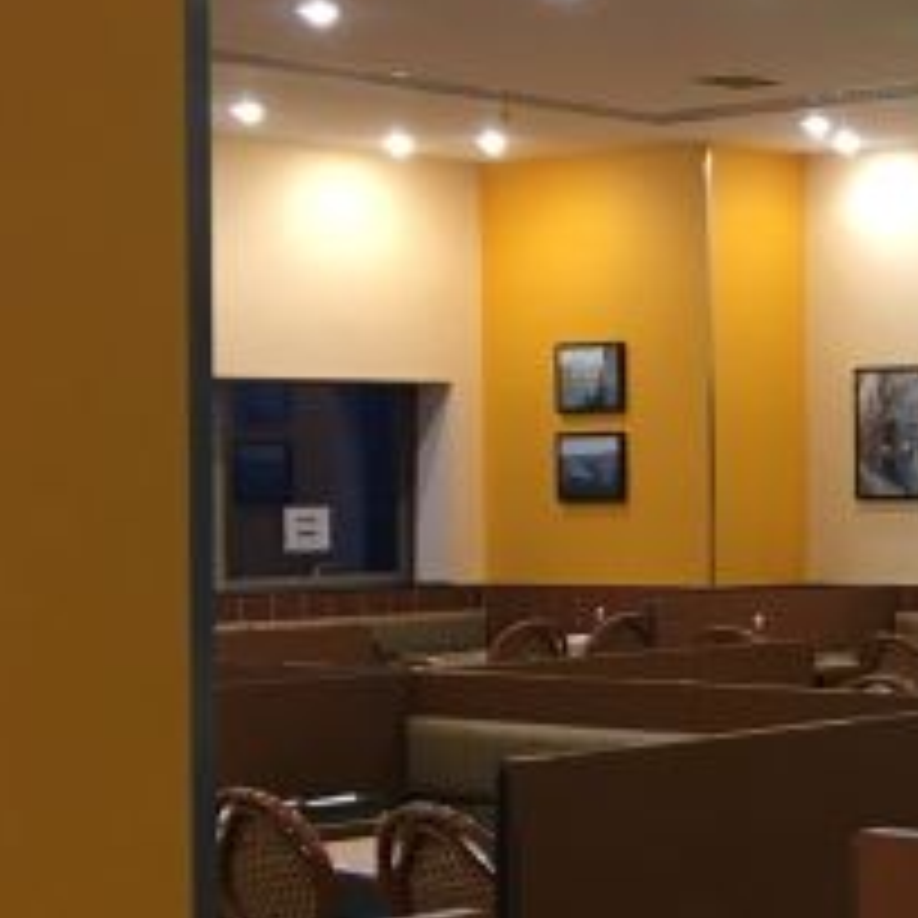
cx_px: 1462
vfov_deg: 19.7
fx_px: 2640
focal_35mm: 88
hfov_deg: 17.3
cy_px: 479
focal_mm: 4.15
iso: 160
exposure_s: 1/33
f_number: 2.2
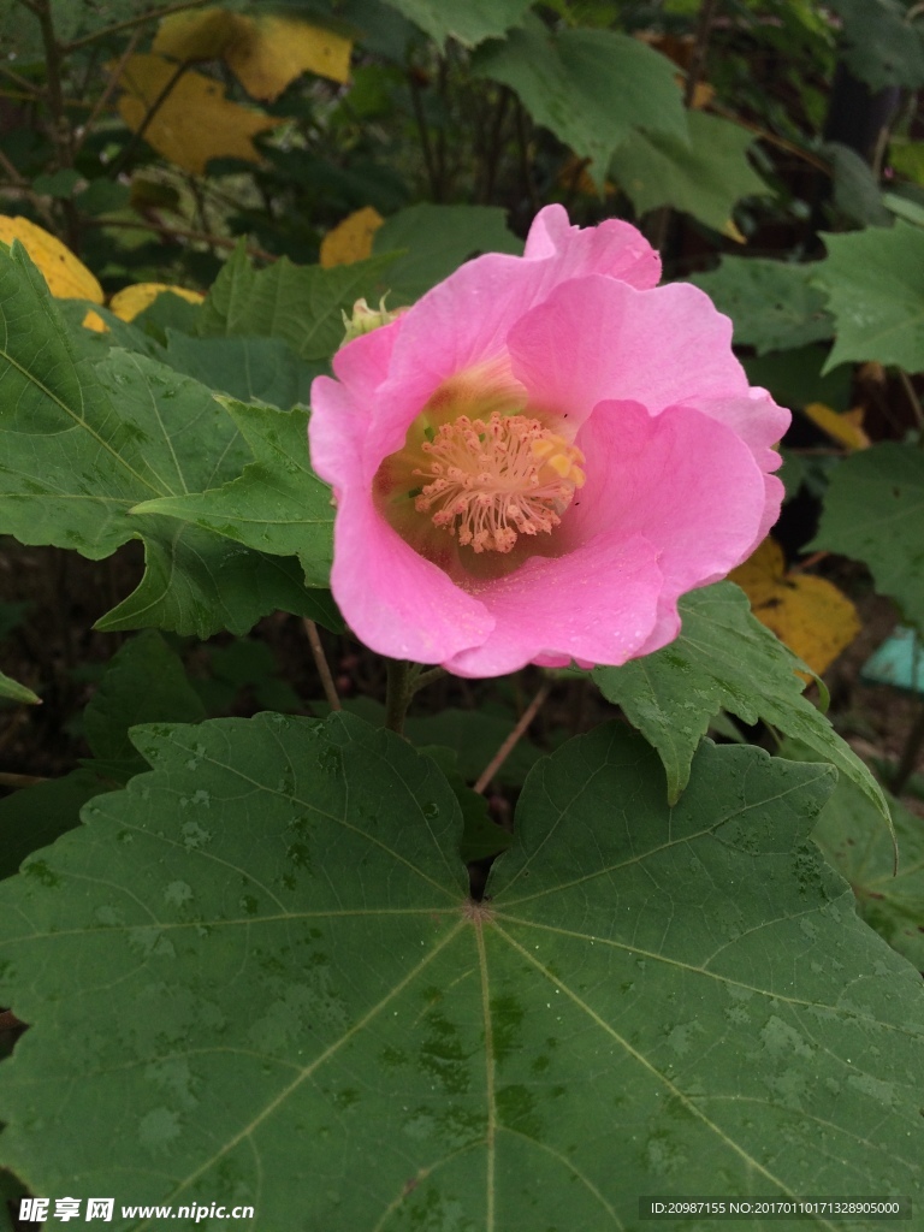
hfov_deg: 48.2
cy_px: 616
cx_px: 462
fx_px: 1032
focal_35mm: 29
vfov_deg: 61.7
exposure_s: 1/789
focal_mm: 4.15
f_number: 2.2
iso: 32
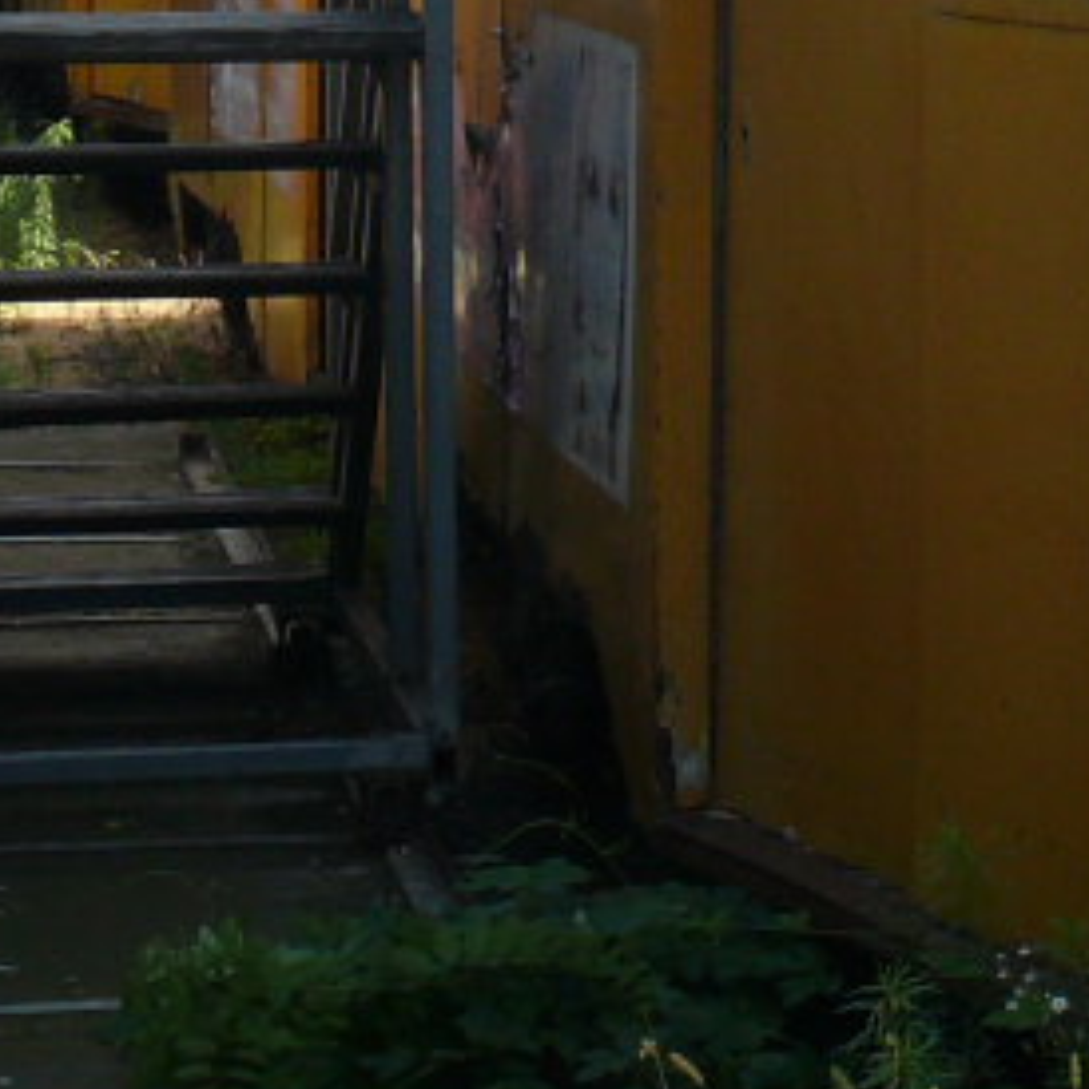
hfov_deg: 10.1
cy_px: -578
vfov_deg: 10.1
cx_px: 1554
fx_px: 5980
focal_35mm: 168
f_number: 5
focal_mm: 8.5
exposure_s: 1/200
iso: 100
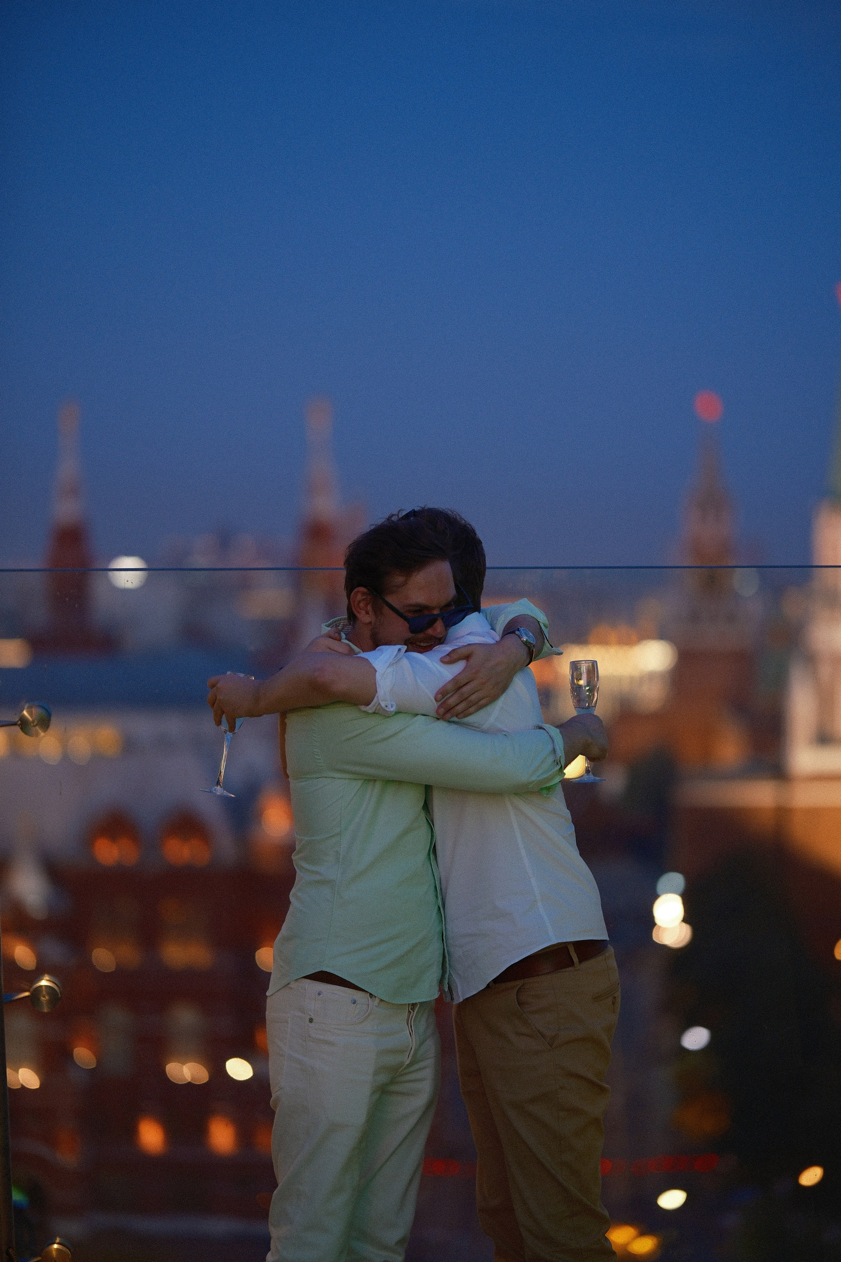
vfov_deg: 18.1
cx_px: 420
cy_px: 631
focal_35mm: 113
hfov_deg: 12.1
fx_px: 3959
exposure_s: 1/100
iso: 500
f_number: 1.2
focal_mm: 75
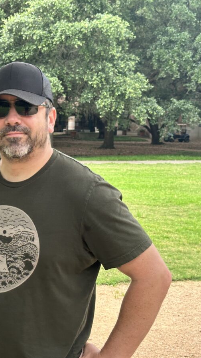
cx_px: -25
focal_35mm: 70
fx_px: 663
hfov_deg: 16.7
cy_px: 179
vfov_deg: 30.2
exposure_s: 1/651
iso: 64
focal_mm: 6.86
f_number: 1.78
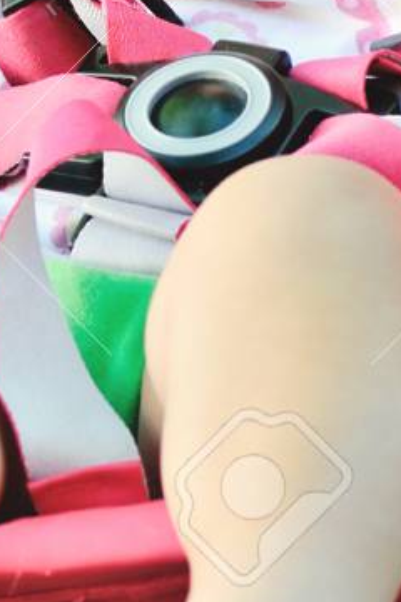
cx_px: 191
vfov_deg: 3.8
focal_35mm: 540
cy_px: 178
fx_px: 9039
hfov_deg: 2.5
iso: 200
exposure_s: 1/125
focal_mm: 100
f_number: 4
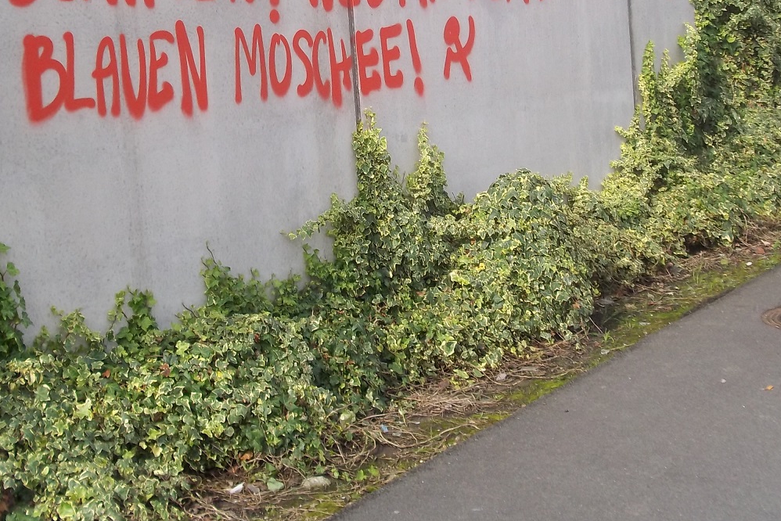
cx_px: 363
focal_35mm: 60
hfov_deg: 33.4
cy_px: 78
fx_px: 1302
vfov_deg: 22.2
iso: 80
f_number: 8
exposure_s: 1/100
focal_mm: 6.5
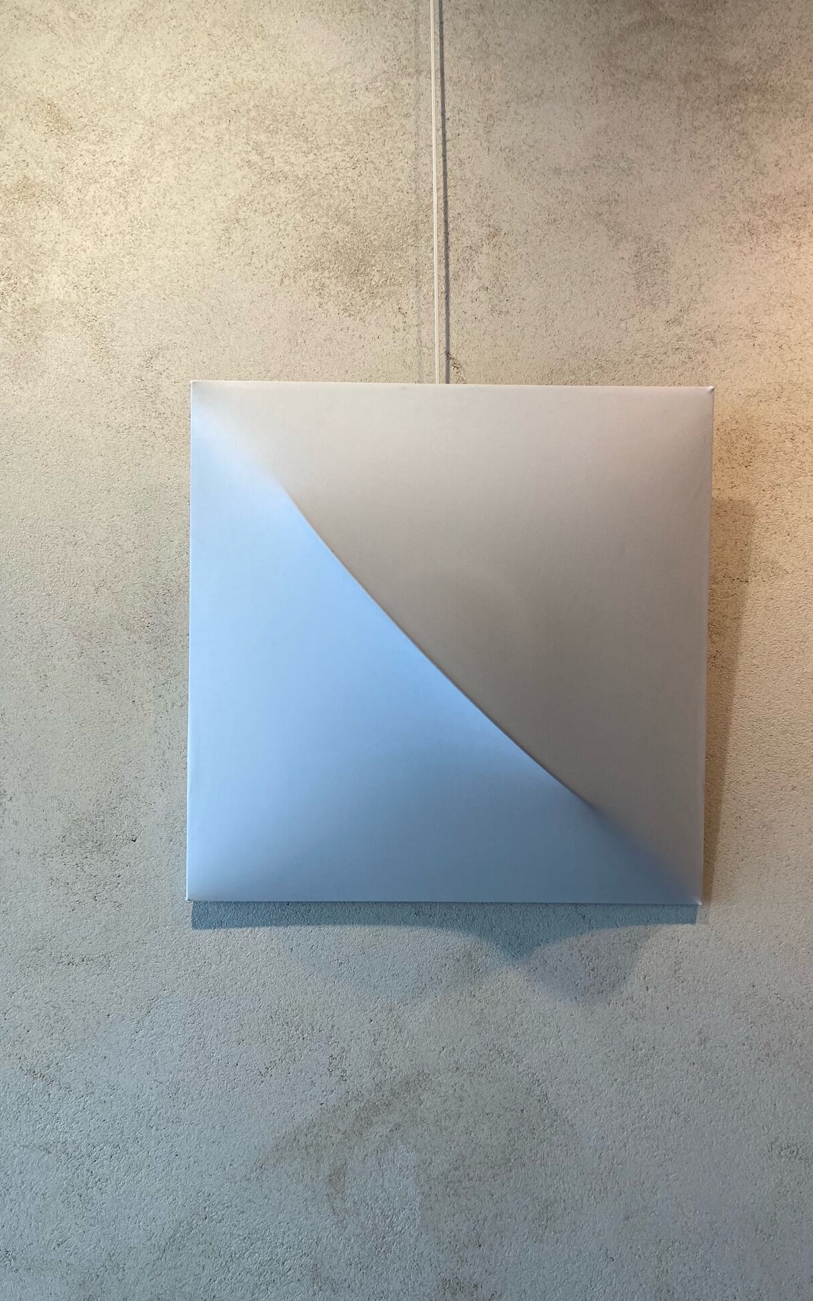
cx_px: 508
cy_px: 641
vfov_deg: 61.2
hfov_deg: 40.3
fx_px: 1099
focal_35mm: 31
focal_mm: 3.99
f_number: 1.8
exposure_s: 1/100
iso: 50
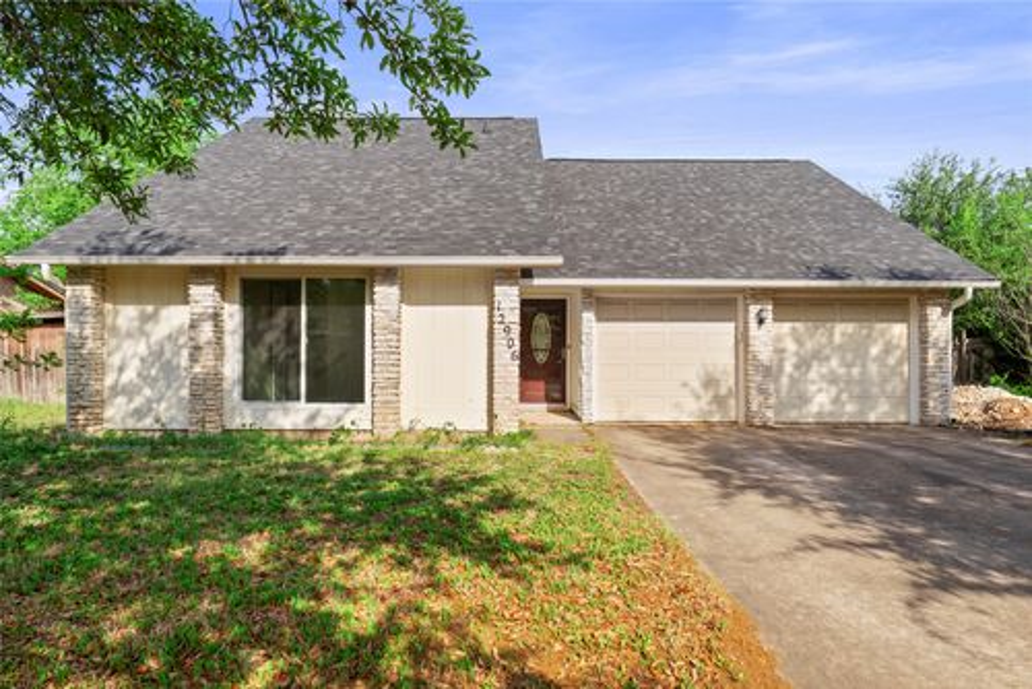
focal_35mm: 22
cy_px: 344
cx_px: 516
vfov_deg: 57.3
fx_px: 631
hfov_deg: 78.5
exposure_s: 1/80
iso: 160
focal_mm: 22
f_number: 11
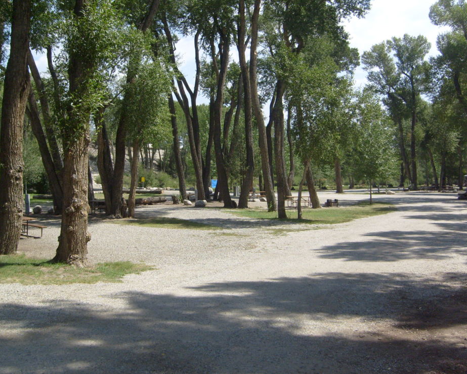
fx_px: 512
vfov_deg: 40.1
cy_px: 185
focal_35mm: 37
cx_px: 229
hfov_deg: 49.1
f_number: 7.1
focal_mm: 5.8
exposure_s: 1/250
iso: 80
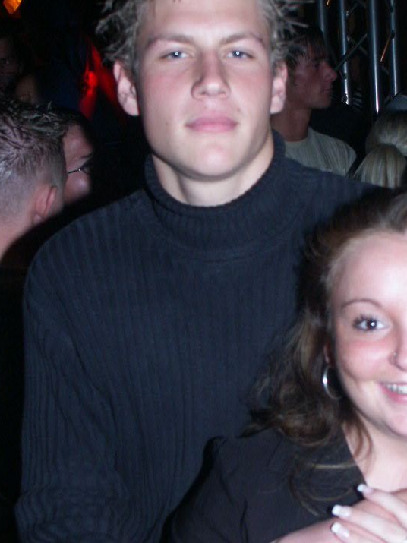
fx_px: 1066
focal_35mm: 68
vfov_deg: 28.6
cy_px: 289
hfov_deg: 21.5
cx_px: 276
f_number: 2.8
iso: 200
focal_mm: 9.98
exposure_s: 1/45
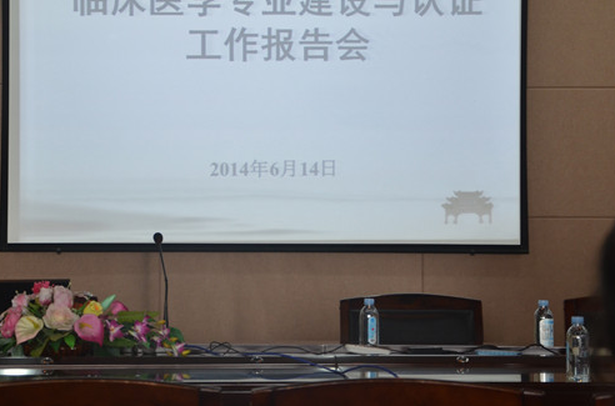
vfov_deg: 11.2
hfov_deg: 16.8
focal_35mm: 122
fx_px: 2078
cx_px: 284
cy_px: 151
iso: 400
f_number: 5
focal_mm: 50
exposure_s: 1/60
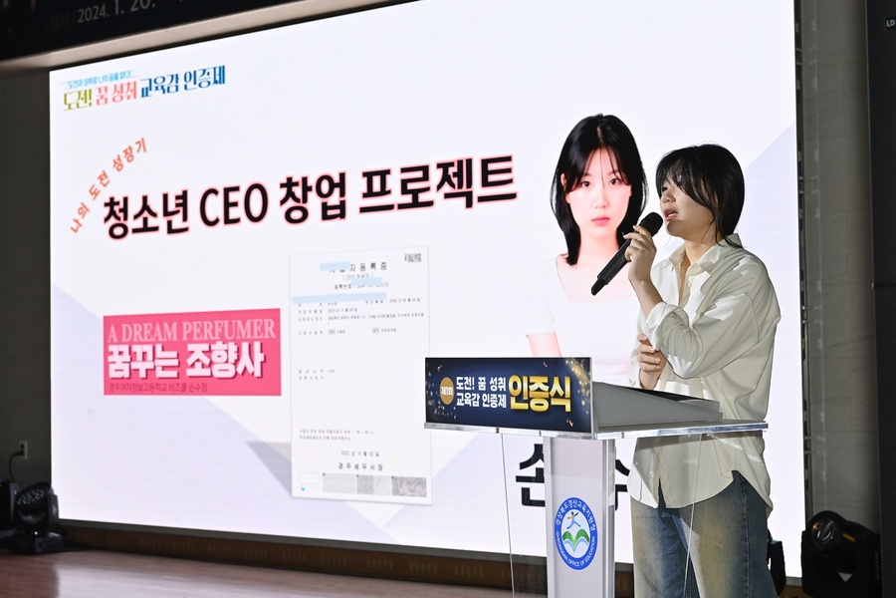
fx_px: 1493
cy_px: 299
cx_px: 448
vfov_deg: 22.6
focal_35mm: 60
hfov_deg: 33.4
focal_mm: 60
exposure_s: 1/200
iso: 1250
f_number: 7.1
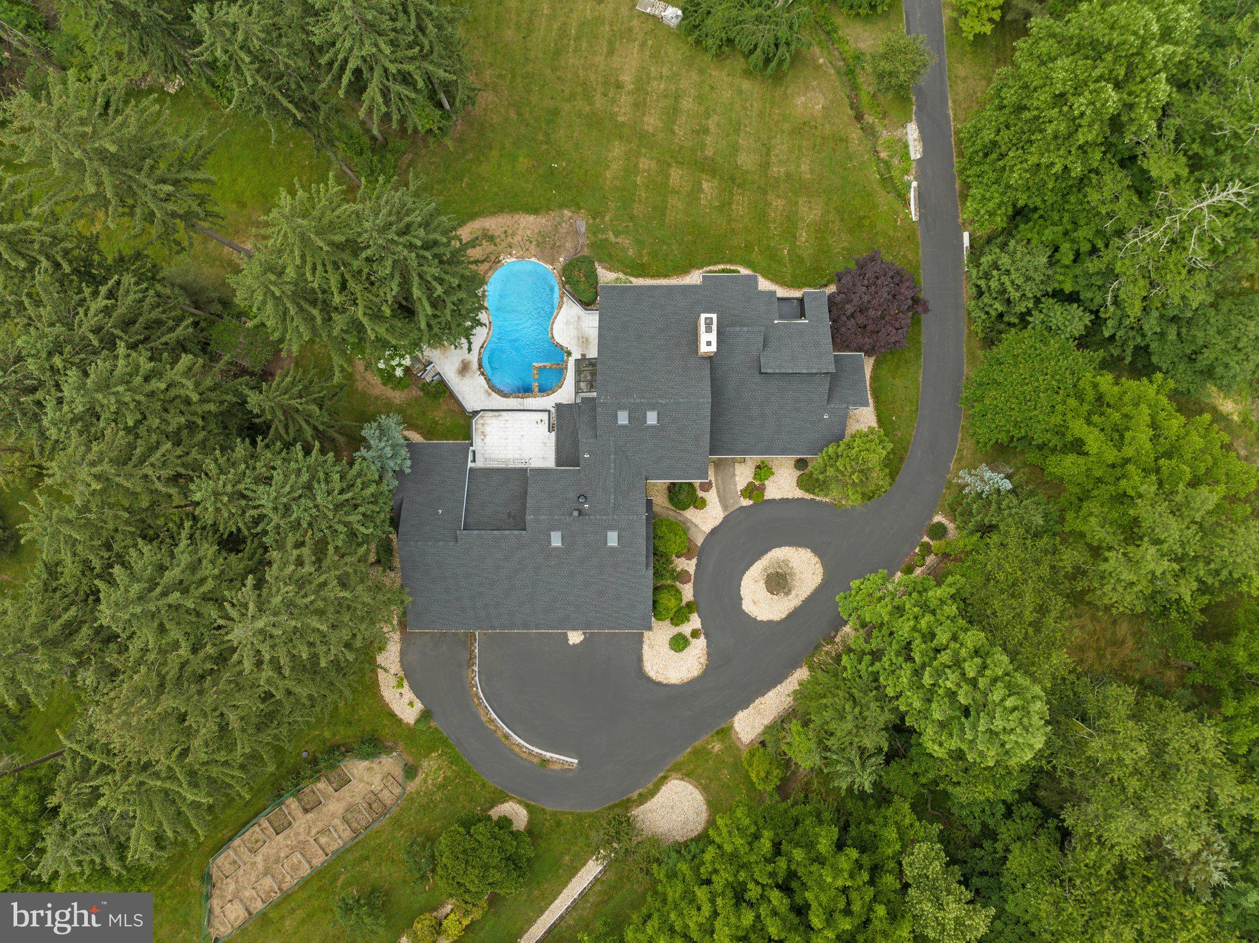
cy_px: 472
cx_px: 630
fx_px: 872
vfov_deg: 56.8
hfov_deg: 71.6
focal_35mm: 24
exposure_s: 1/80
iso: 100
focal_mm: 12.29
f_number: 2.8
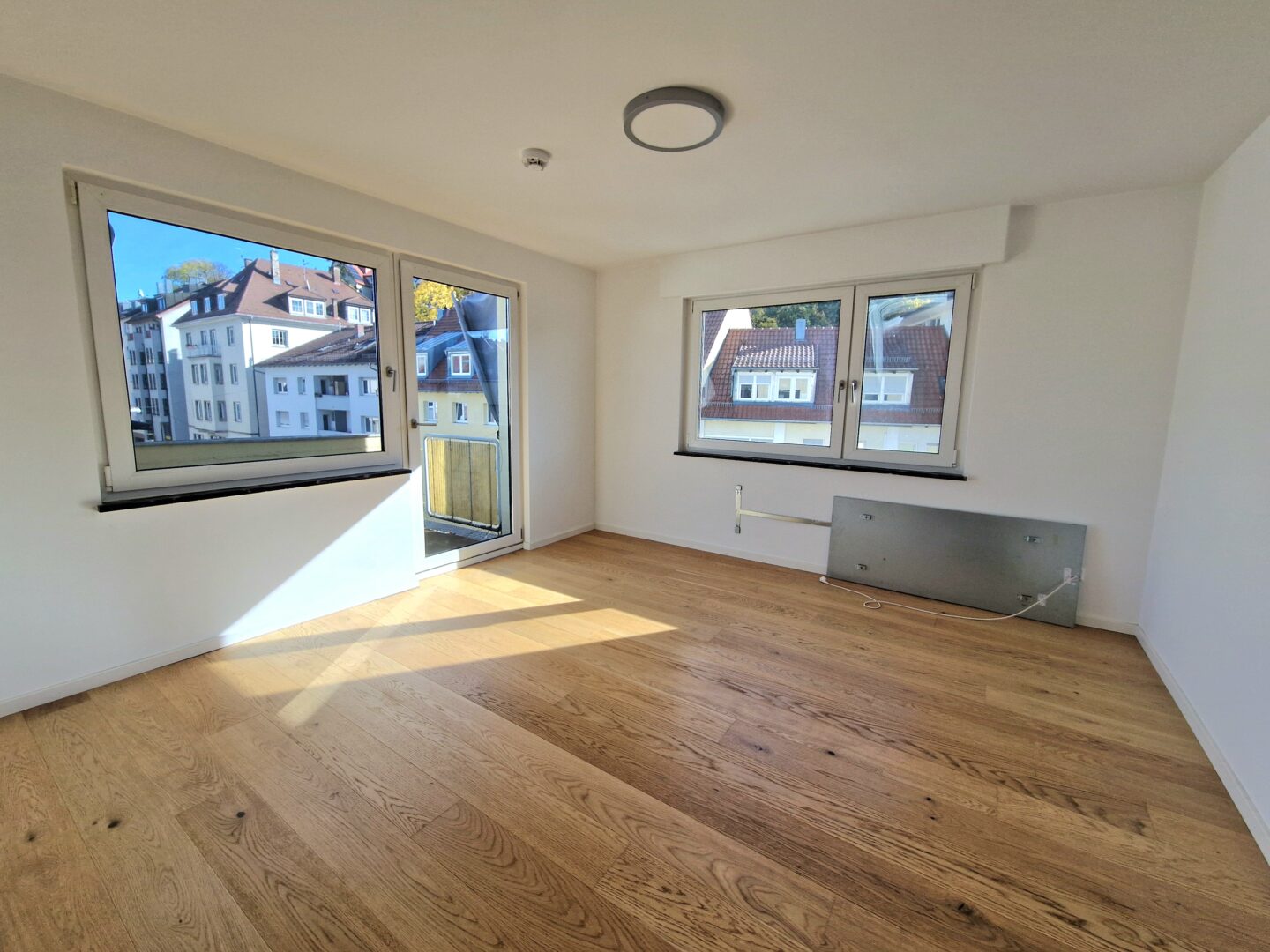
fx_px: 477
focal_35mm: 13
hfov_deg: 106.2
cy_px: 476
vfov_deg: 89.9
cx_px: 635
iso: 50
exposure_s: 1/714
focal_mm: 2.2
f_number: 2.2
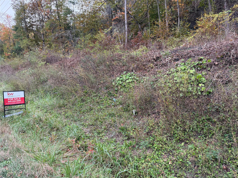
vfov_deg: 56.8
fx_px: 165
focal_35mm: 24
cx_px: 119
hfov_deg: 71.6
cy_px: 89
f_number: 1.78
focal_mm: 6.76
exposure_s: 1/263
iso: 100
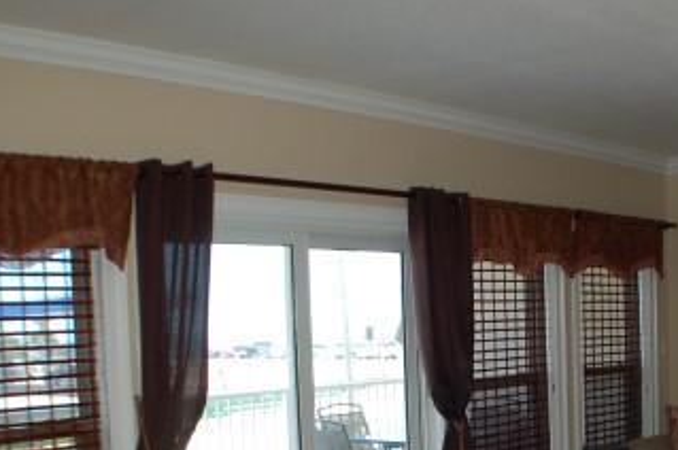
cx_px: 555
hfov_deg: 28.9
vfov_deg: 19.6
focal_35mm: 68
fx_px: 1279
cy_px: 401
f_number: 3.8
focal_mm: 20
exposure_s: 1/250
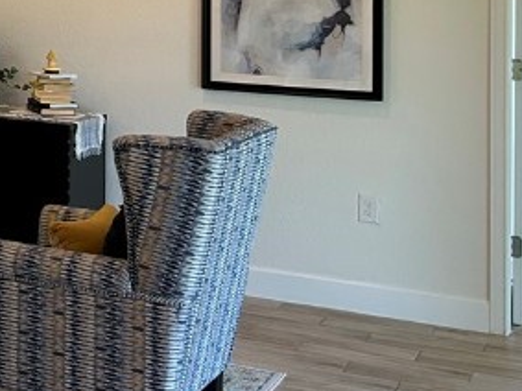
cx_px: -269
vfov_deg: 15.1
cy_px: -98
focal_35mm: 94
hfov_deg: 18.4
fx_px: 1417
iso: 100
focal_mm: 5.7
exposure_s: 1/120
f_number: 1.5
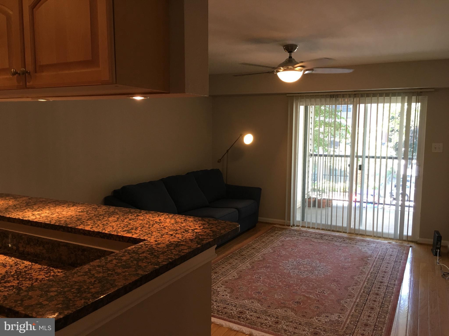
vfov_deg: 48.2
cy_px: 168
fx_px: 376
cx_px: 224
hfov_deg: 61.7
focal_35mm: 29
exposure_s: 1/30
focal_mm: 4.15
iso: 100
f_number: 2.2
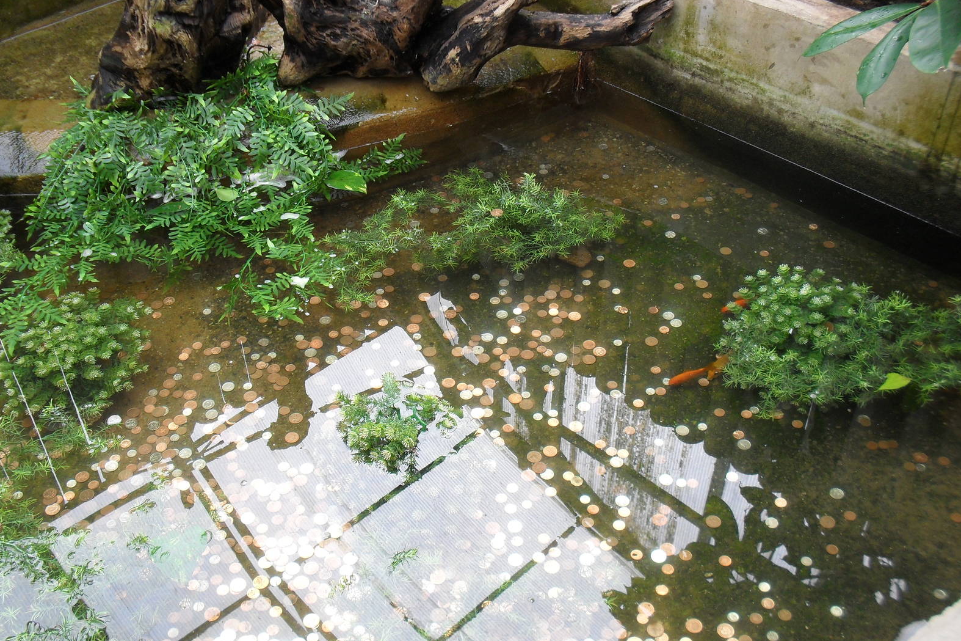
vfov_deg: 35.9
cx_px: 479
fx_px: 988
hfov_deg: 51.9
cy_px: 346
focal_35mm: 37
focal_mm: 6.3
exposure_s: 1/45
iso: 100
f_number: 3.2
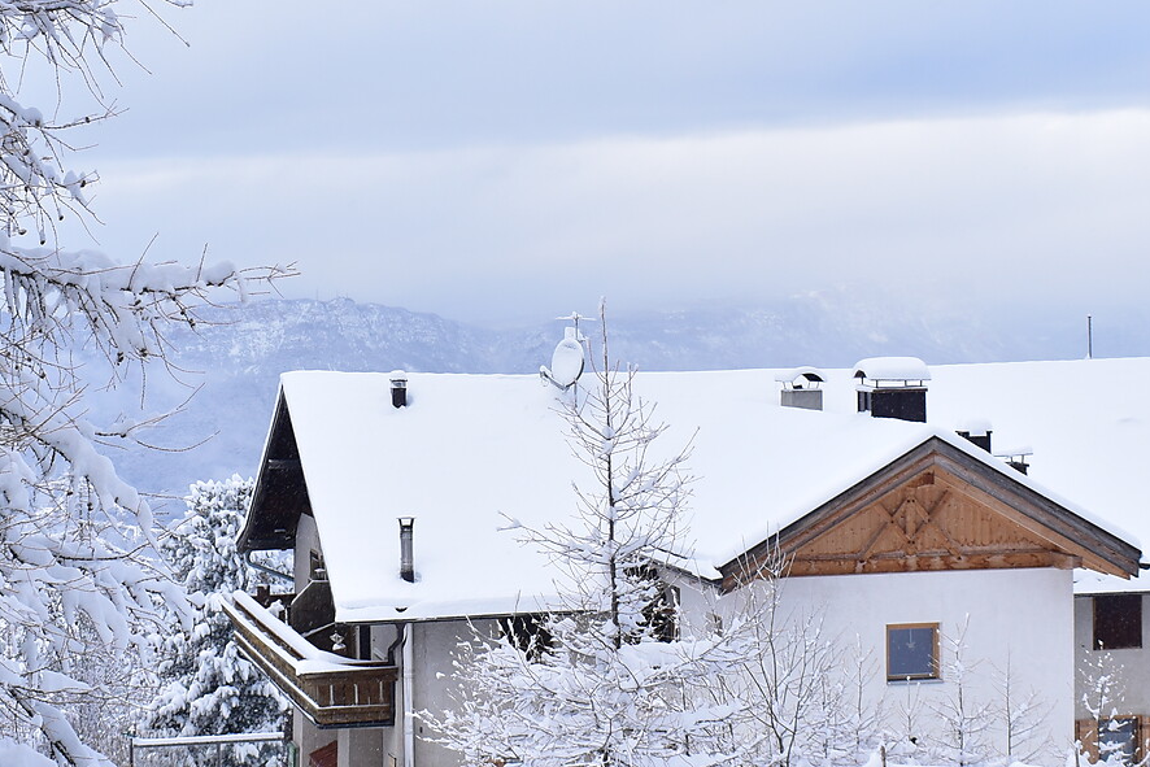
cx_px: 493
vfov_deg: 17.5
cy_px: 352
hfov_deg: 26.0
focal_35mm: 78
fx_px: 2492
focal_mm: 24
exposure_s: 1/125
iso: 100
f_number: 5.6
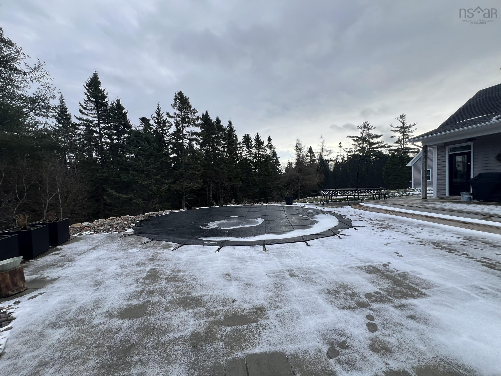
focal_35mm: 13
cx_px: 250
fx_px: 188
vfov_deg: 89.9
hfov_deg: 106.2
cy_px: 188
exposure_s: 1/612
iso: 32
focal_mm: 1.57
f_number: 1.8
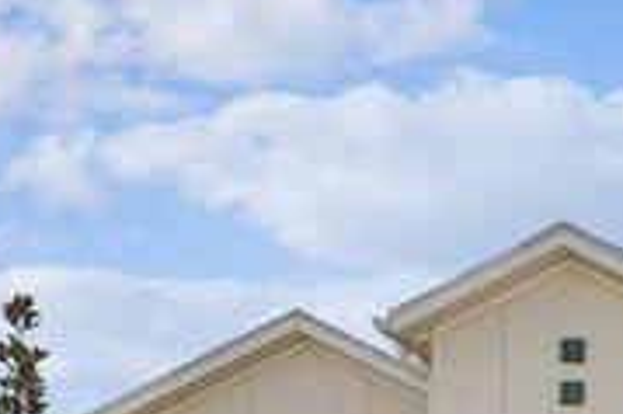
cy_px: 437
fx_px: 726
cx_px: 769
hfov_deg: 35.3
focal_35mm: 42
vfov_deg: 29.2
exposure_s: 1/6400
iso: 640
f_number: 7.1
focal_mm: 10
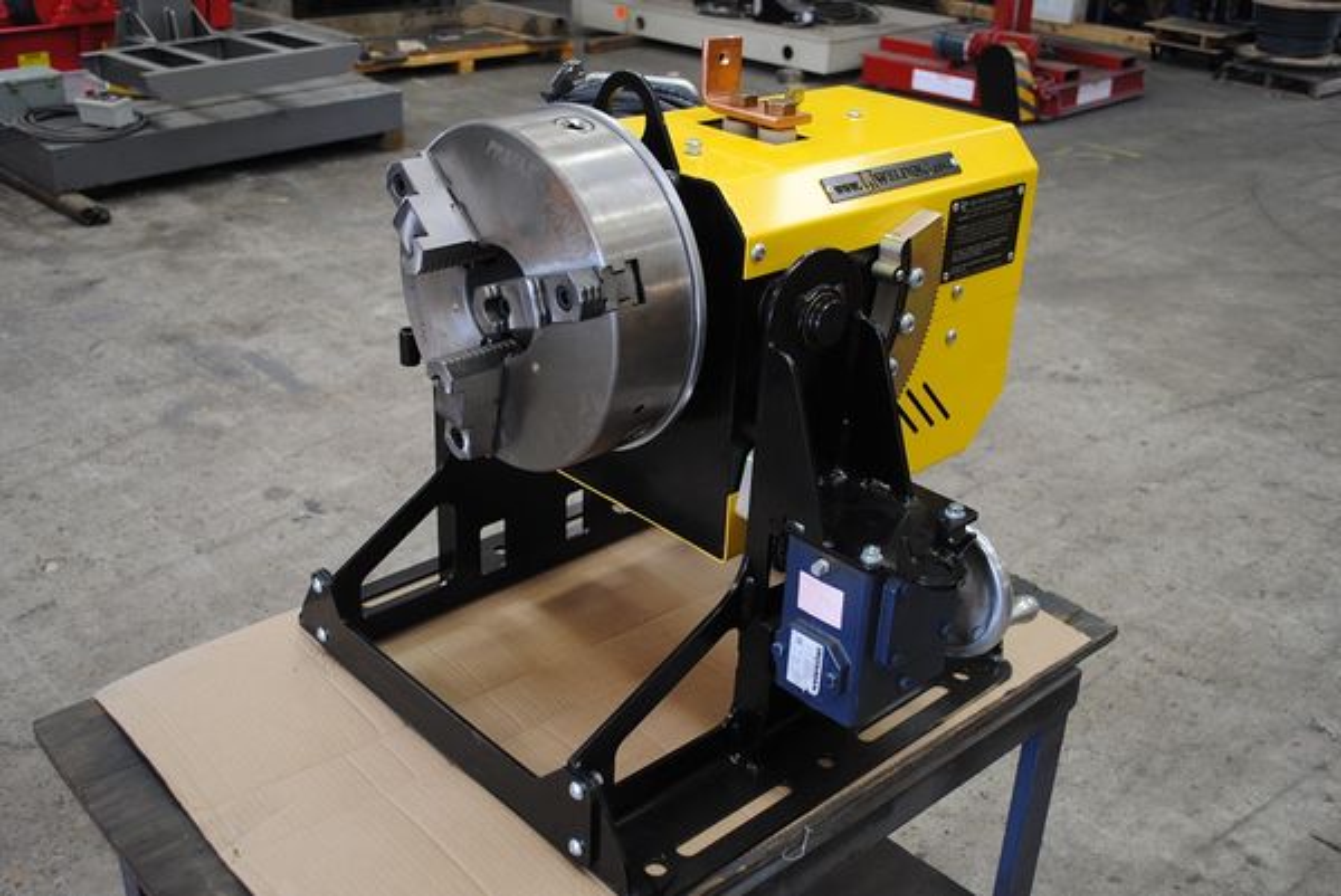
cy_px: 448
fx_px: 1342
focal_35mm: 36
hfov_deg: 53.1
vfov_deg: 36.9
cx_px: 670
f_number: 4
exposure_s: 1/50
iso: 200
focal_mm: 24
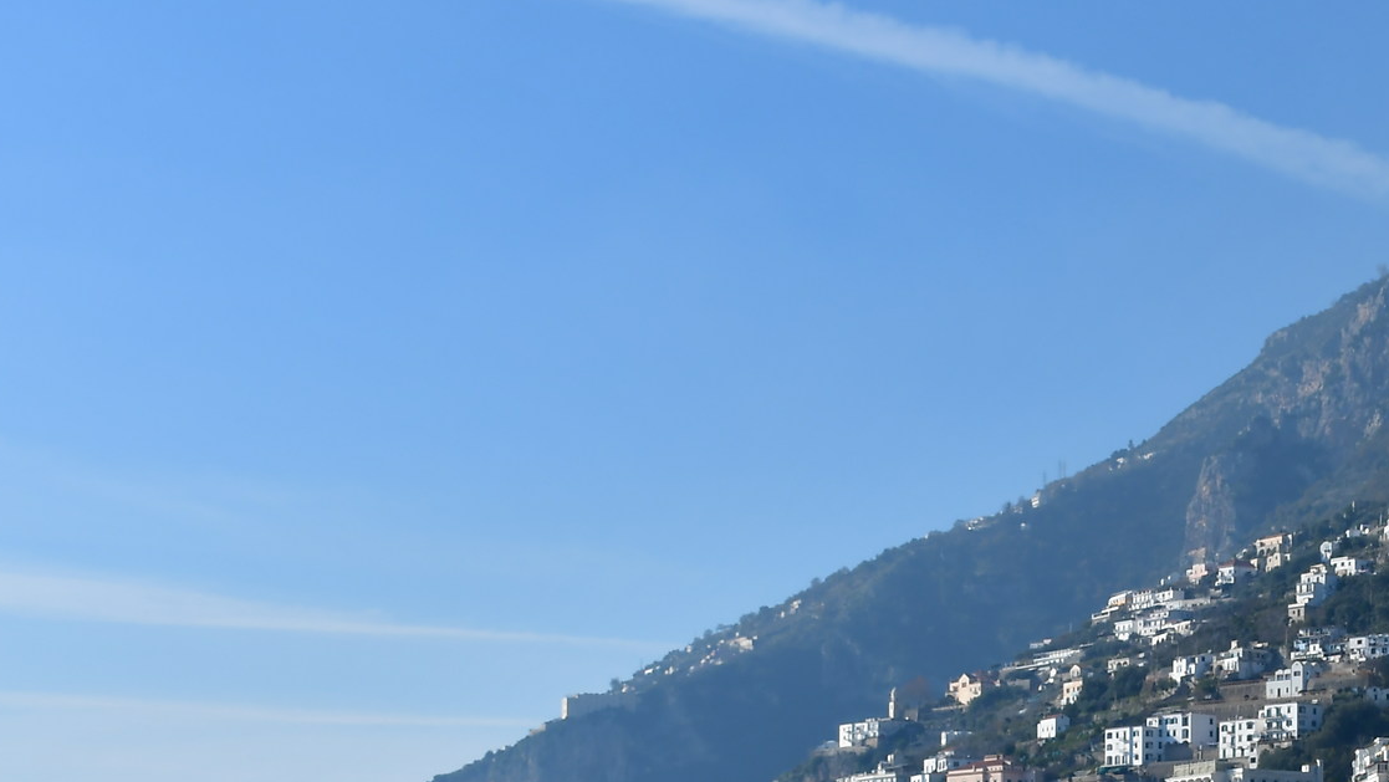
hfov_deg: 22.5
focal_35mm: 91
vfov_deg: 13.1
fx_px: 3357
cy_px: 794
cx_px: 1375
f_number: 9
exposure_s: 1/320
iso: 100
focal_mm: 27
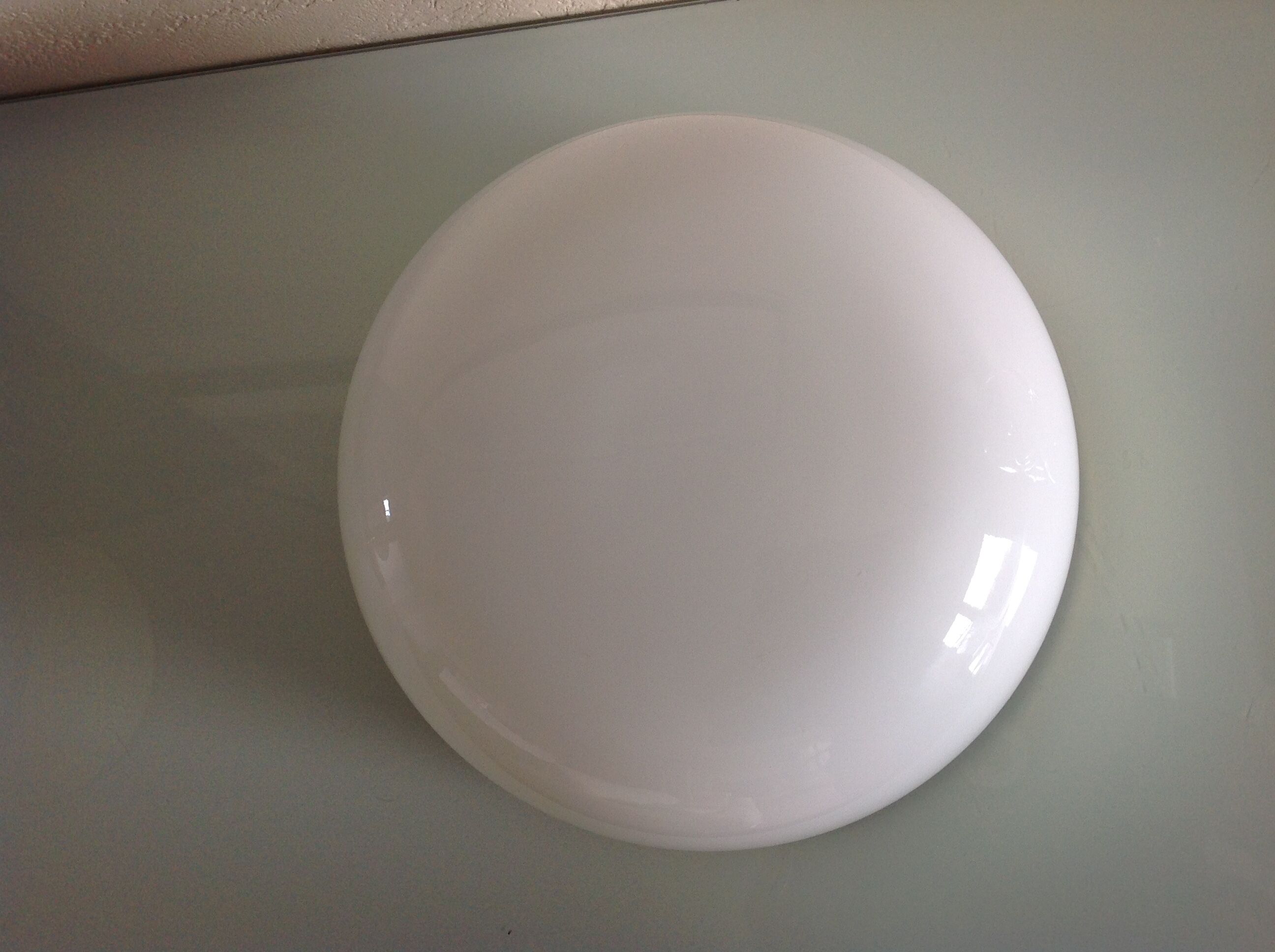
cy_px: 476
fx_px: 1287
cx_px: 638
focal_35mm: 35
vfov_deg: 40.6
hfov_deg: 52.7
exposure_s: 1/60
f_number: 2.4
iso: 64
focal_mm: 4.28
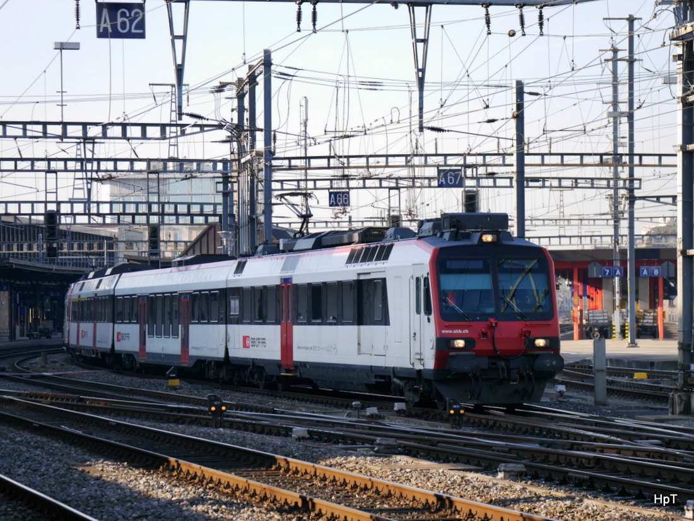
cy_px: 260
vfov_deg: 10.3
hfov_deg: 13.7
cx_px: 347
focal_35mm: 144
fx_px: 2887
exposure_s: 1/250
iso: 160
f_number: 5
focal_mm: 72
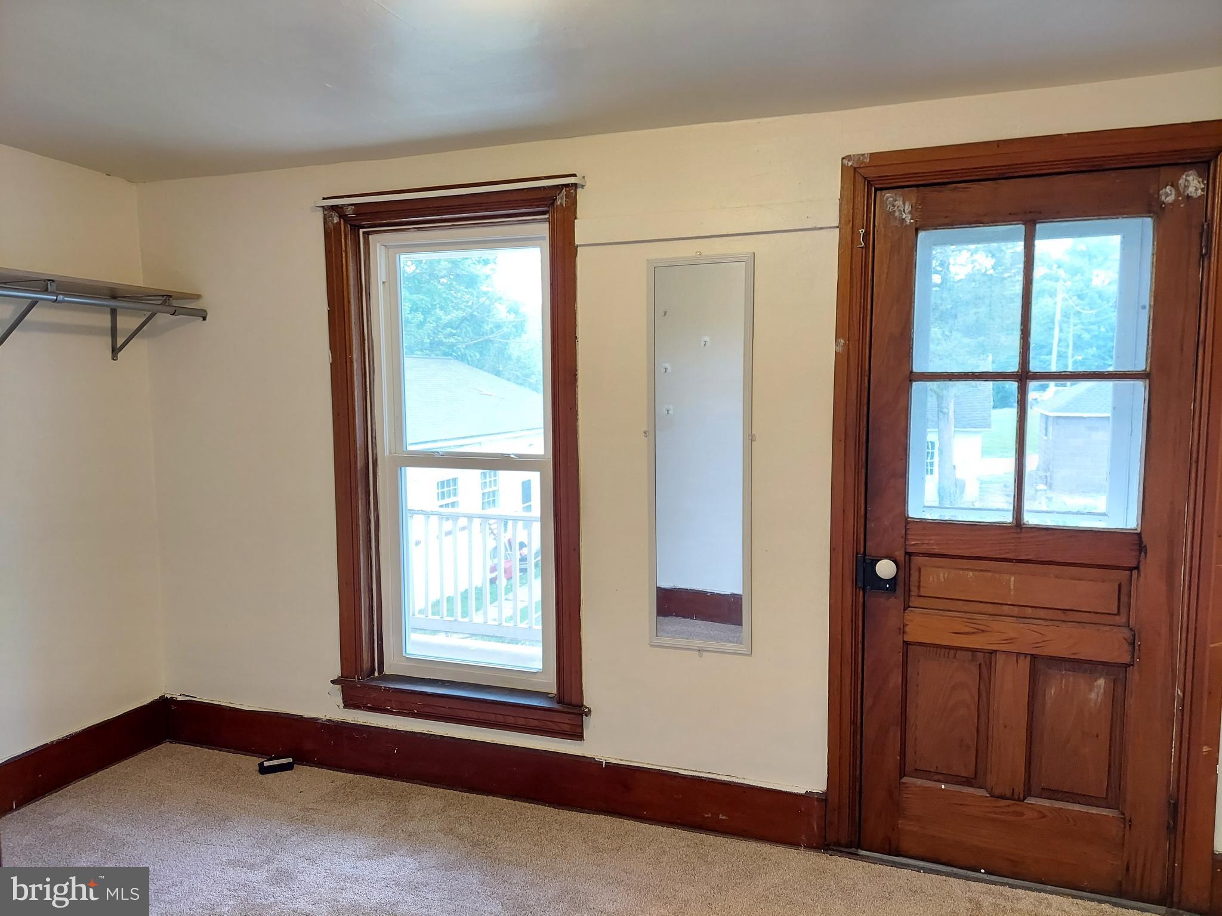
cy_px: 458
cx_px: 611
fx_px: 847
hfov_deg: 71.6
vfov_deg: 56.8
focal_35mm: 24
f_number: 1.8
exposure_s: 1/40
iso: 400
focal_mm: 5.23
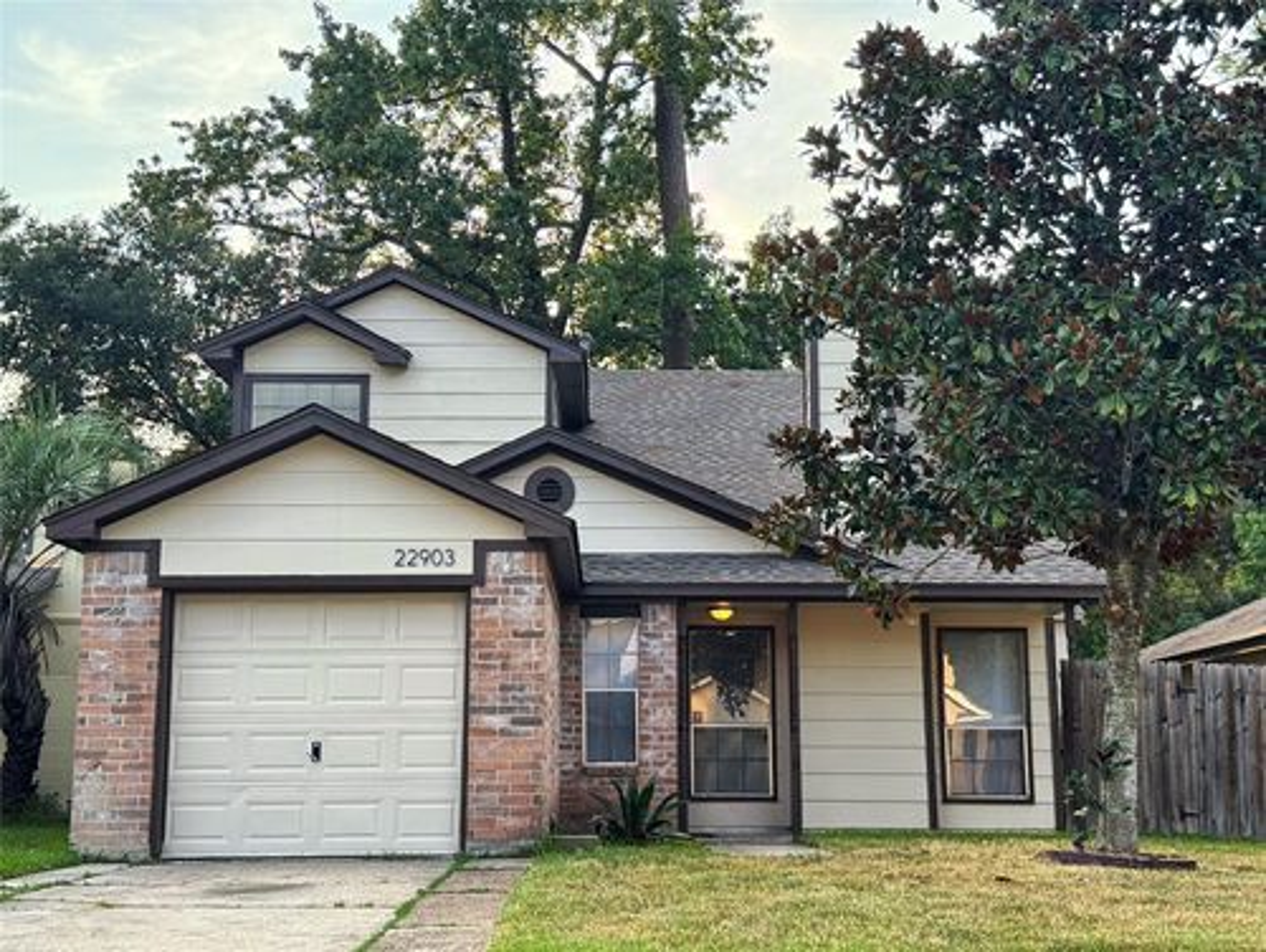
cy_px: 476
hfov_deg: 39.6
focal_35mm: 48
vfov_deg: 30.3
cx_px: 633
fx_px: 1757
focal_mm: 6.76
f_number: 1.78
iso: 80
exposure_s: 1/1013
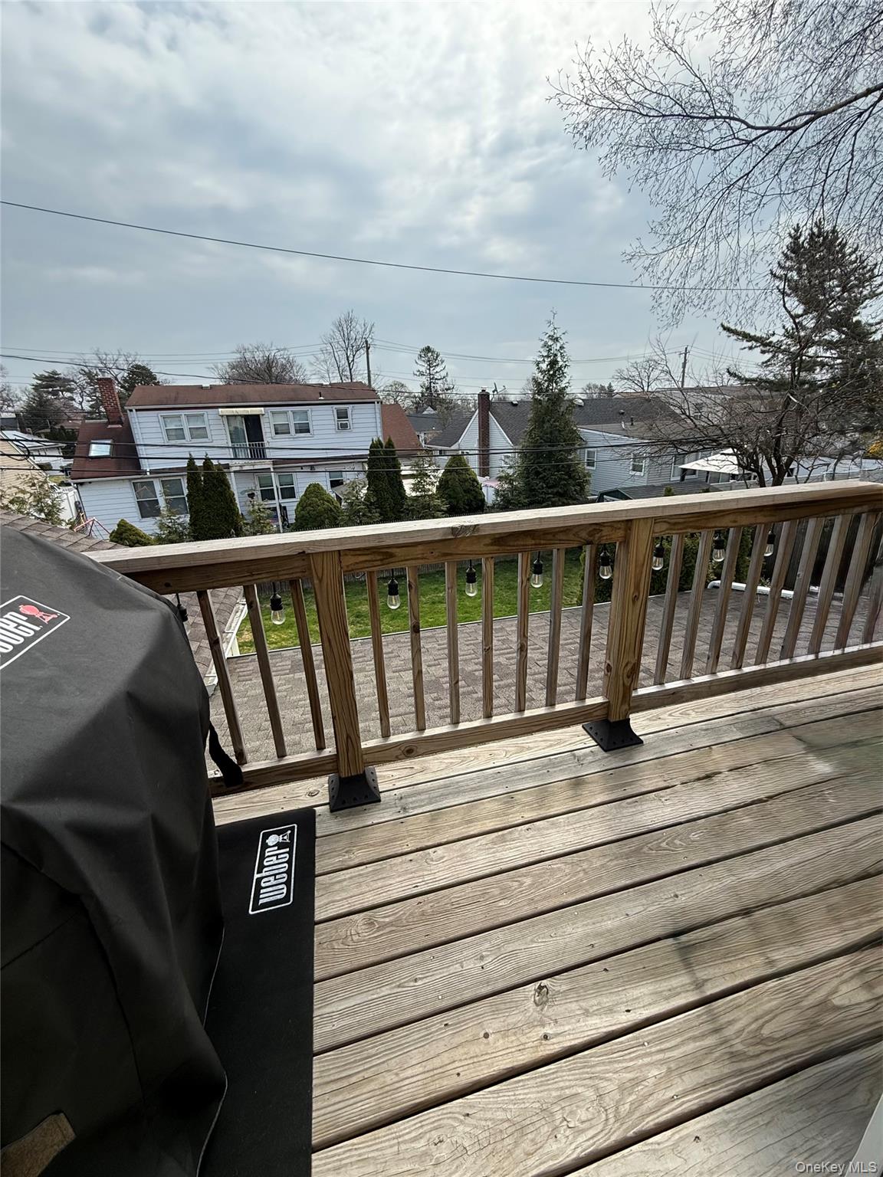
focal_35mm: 14
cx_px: 442
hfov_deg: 85.7
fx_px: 476
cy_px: 588
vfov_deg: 102.1
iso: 64
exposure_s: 1/1235
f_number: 2.2
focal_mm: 2.22
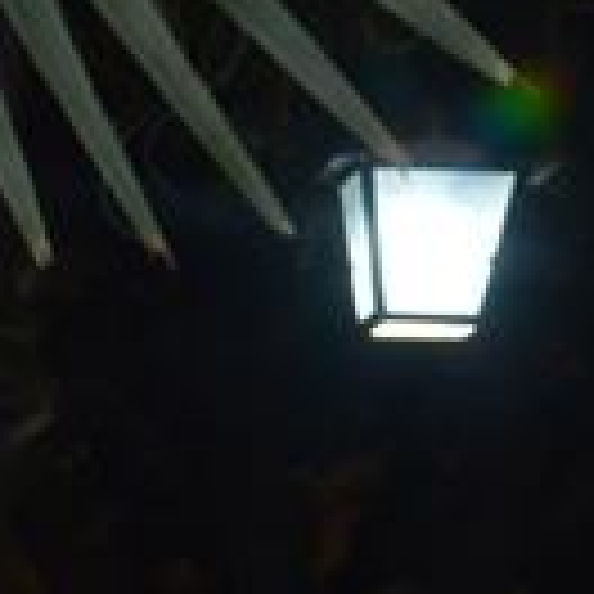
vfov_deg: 5.4
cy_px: 1676
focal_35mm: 309
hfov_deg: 5.4
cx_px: -1044
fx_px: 5999
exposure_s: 1/50
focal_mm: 40
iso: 2200
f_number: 5.6
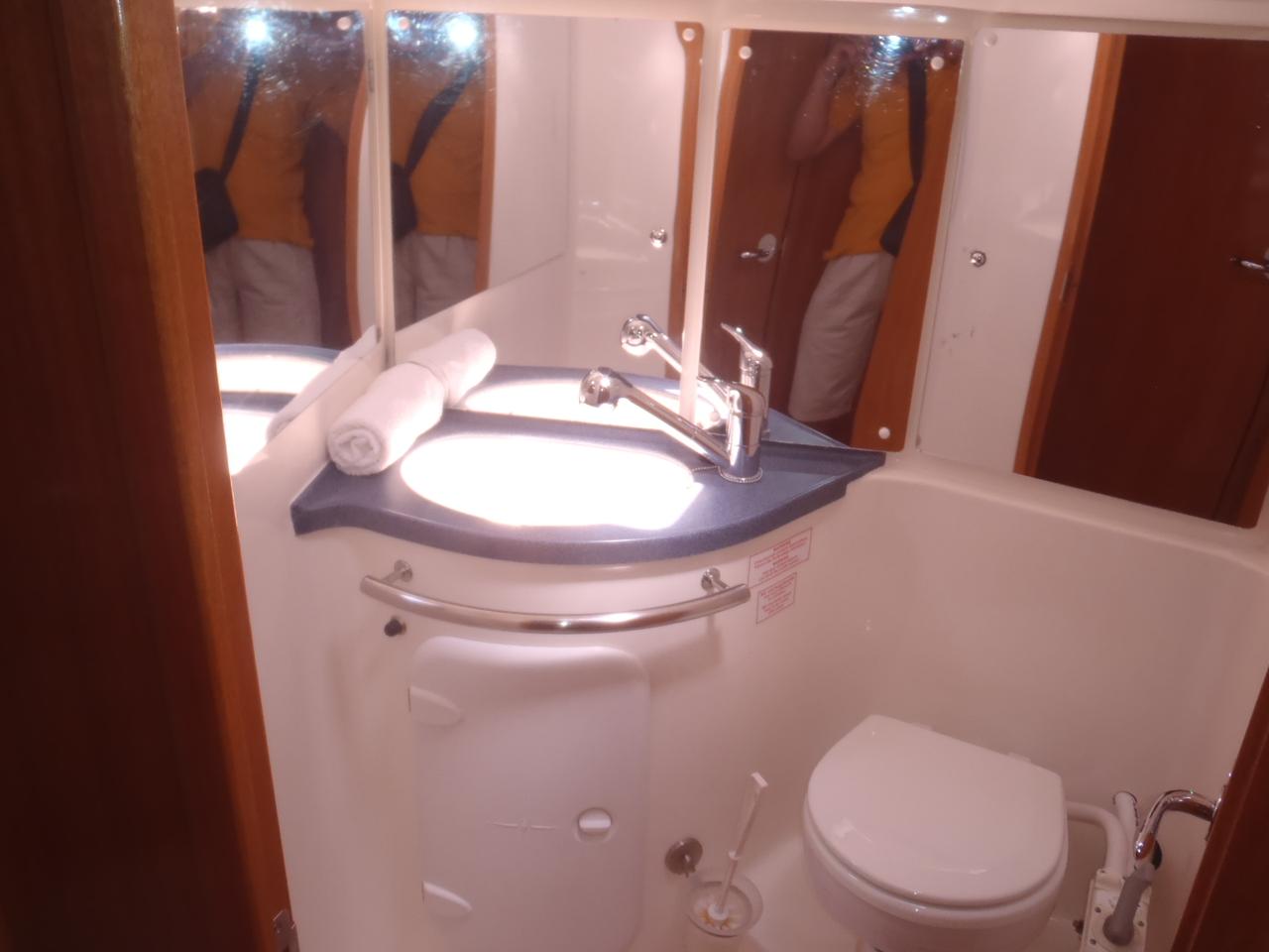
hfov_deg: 63.4
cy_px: 476
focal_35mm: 28
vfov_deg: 49.7
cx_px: 634
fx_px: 1026
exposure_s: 1/30
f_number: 3.5
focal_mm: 5
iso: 100
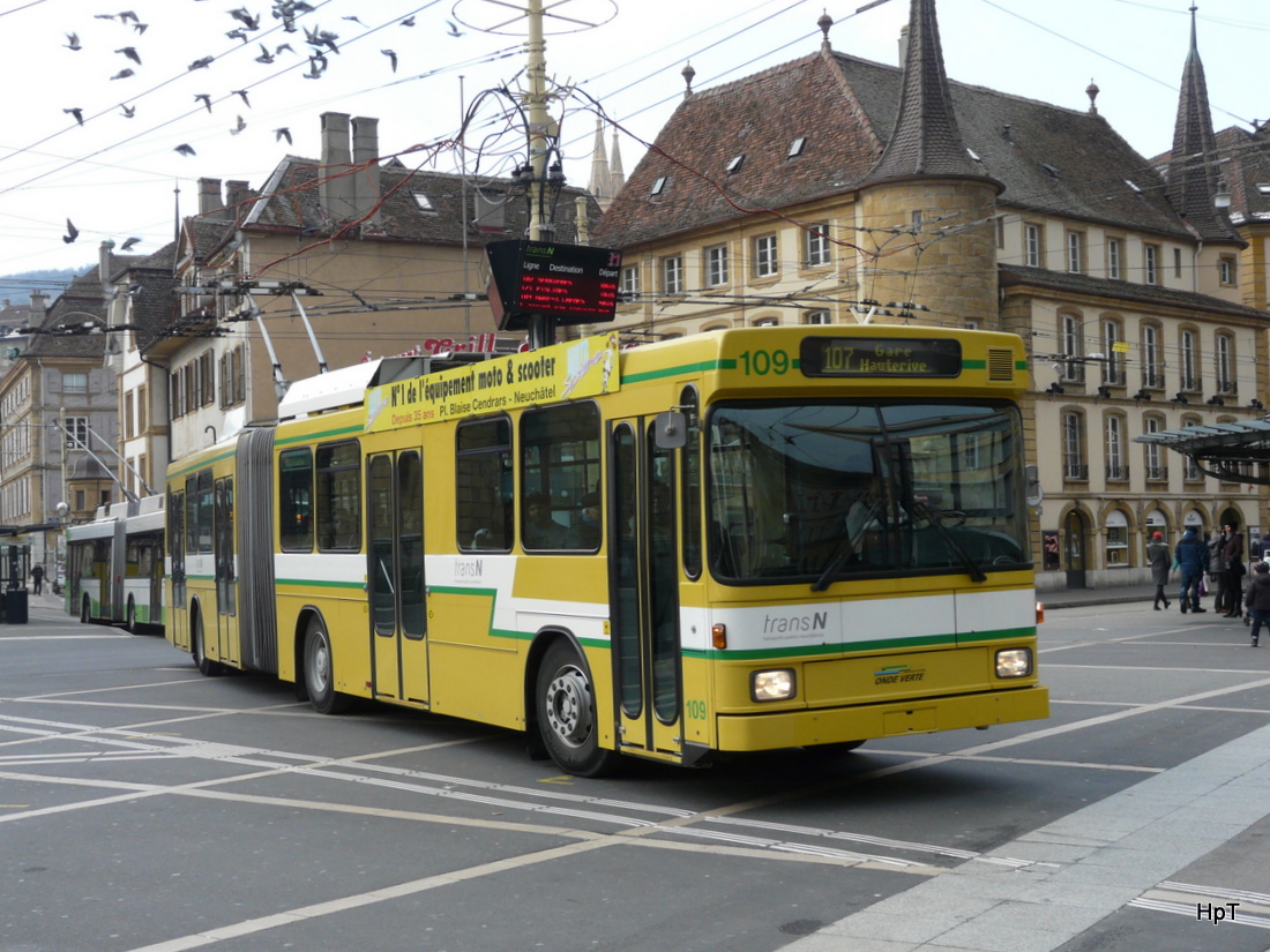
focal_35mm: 46
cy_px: 476
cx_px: 635
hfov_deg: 41.2
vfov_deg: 31.5
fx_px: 1688
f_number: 4
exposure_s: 1/160
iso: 100
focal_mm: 7.5
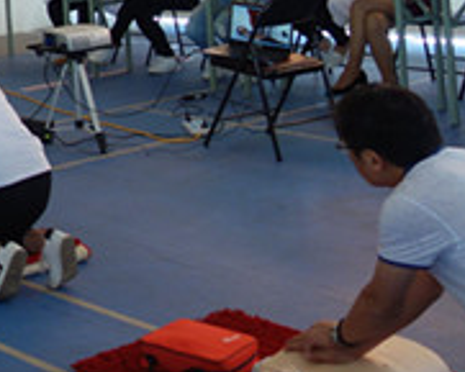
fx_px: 1198
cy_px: -106
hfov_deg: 18.6
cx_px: -293
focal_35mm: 87
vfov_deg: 16.7
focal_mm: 10.4
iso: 160
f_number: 1.8
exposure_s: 1/100
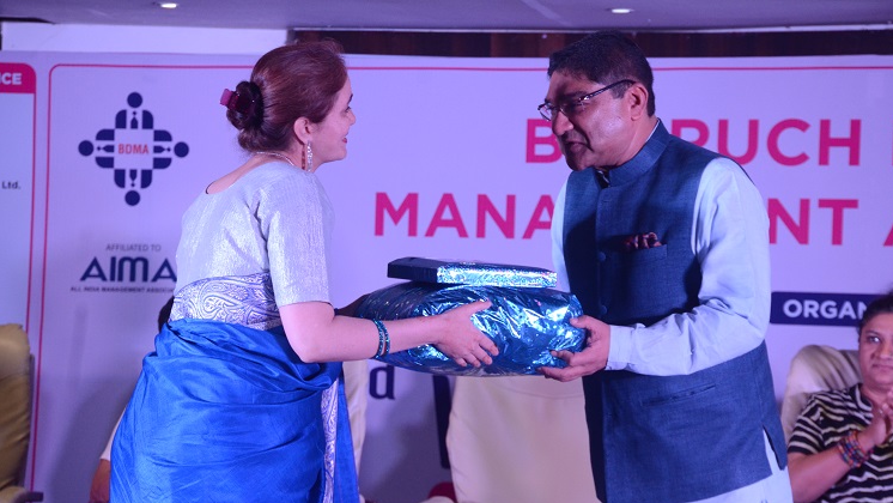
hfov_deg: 17.0
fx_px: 2984
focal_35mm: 126
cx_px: 448
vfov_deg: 9.6
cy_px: 259
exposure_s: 1/125
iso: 1600
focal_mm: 80
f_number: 8
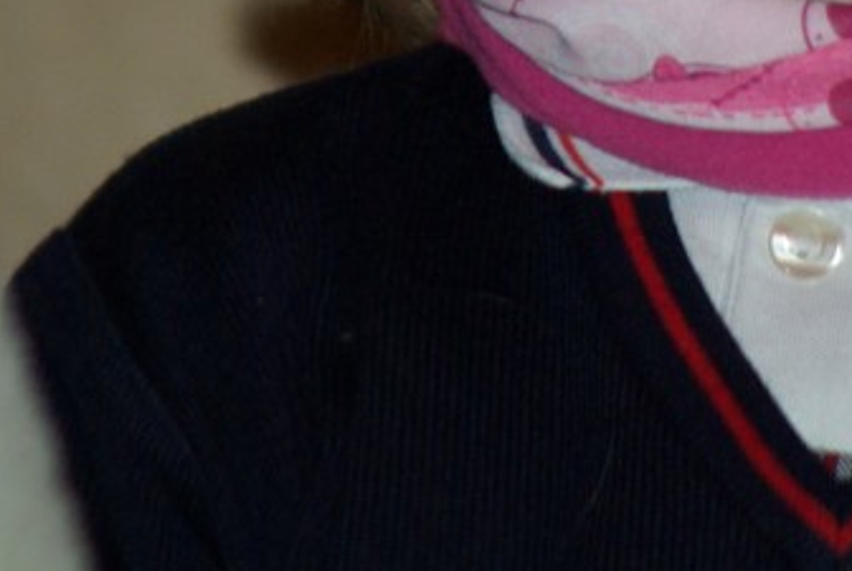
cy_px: -280
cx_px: 705
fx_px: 37939
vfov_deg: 0.9
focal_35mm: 1601
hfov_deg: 1.3
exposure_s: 1/180
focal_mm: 280
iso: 400
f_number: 6.7
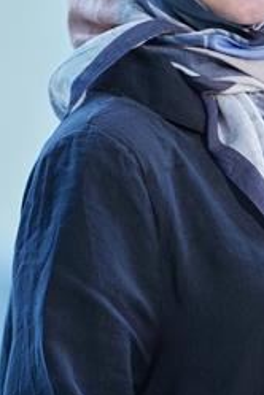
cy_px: 62
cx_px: 205
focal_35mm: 313
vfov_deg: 6.6
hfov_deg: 4.4
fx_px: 3443
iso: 640
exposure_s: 1/200
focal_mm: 168
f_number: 3.5
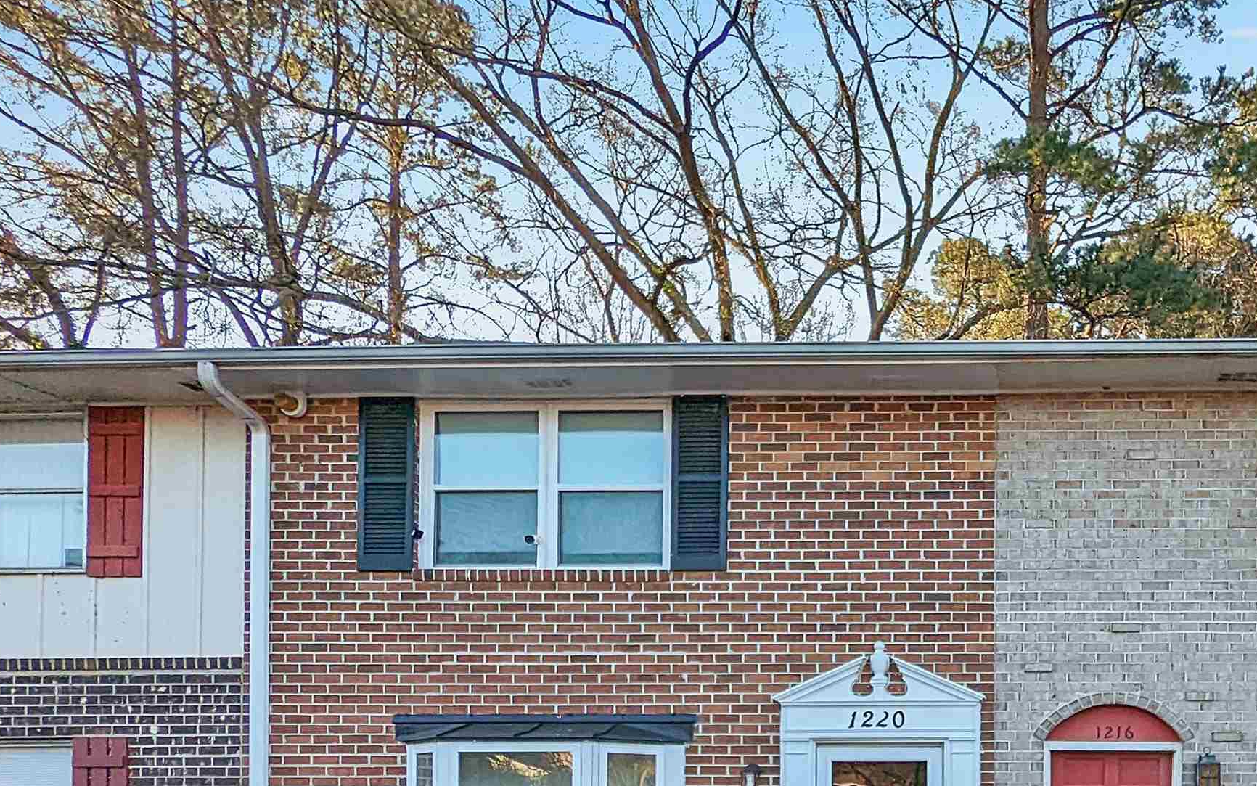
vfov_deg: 41.6
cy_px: 486
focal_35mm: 30
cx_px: 983
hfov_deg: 58.6
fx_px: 1028
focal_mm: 2.35
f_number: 2.2
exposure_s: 1/1094
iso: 50
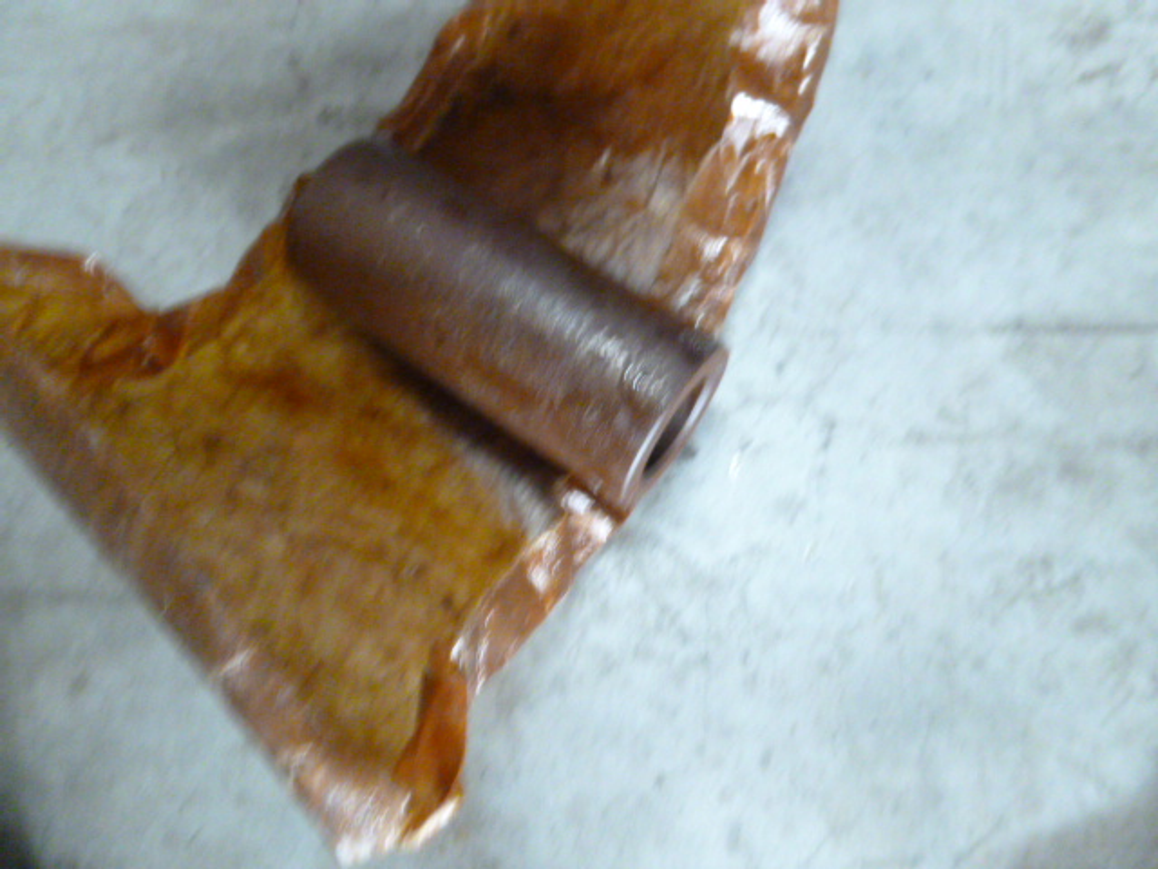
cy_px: 434
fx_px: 836
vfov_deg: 54.9
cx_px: 579
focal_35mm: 25
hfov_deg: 69.4
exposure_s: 1/13
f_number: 3.1
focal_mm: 4.5
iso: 800
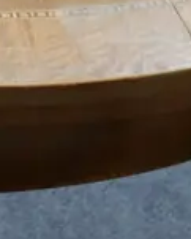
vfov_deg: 10.2
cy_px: -80
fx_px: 1306
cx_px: -107
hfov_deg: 8.2
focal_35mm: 185
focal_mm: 14
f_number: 3.5
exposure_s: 1/60
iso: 500
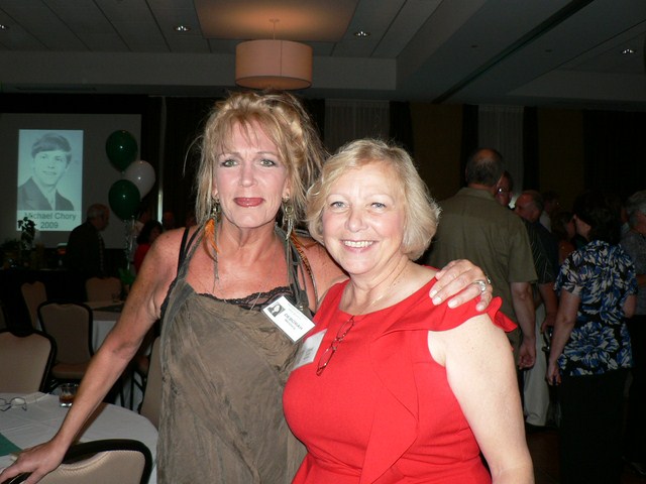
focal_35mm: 36
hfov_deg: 51.4
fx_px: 672
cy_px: 242
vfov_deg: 39.7
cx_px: 323
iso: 150
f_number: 2.8
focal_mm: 6
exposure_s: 1/60
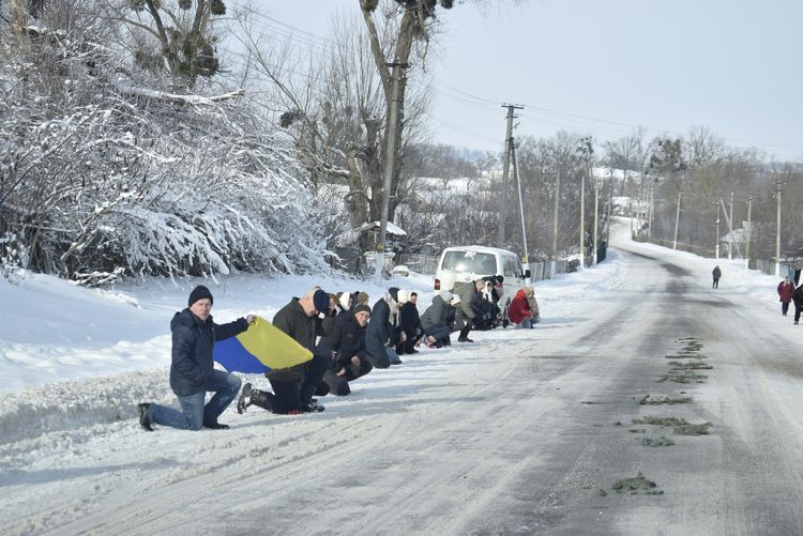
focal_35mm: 82
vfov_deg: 16.6
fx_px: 1841
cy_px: 268
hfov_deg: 24.6
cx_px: 402
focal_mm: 55
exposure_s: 1/640
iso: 200
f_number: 5.6
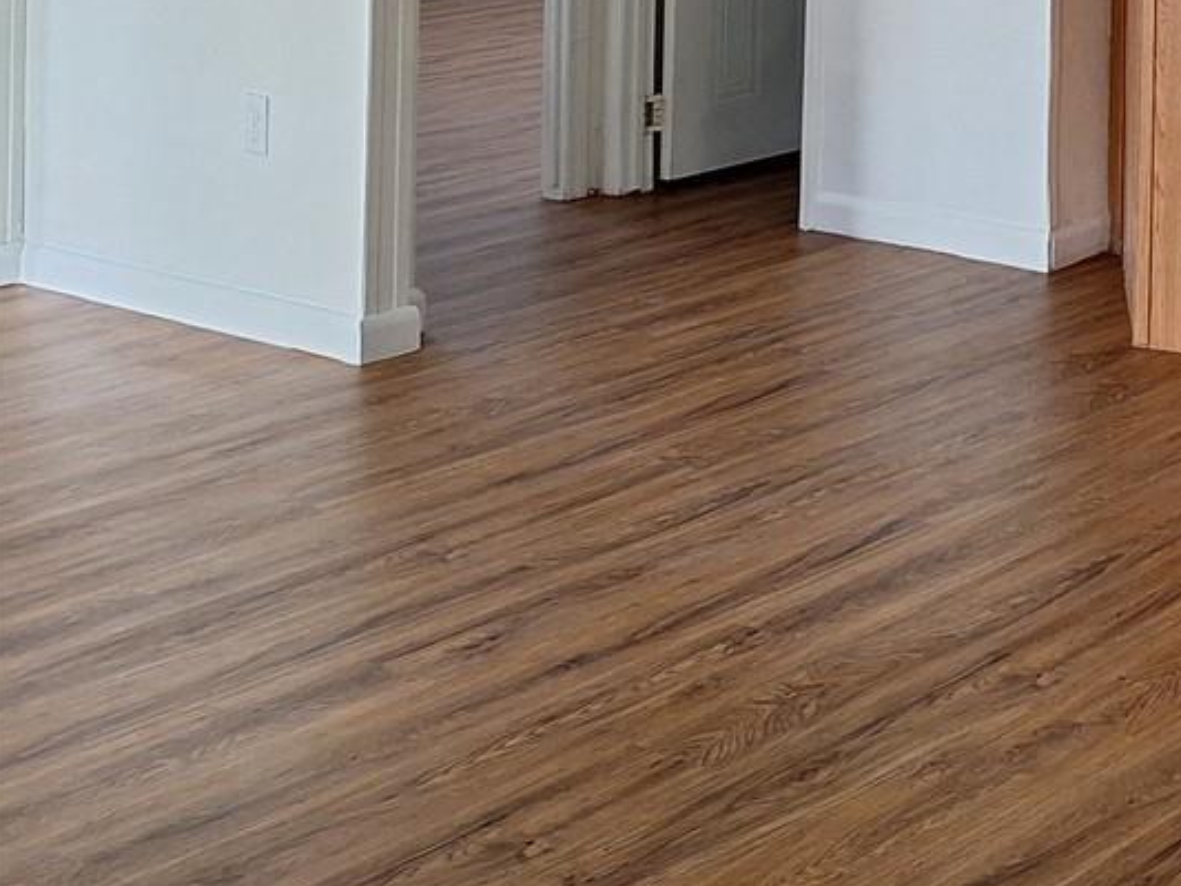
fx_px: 2355
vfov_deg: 18.9
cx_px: 1764
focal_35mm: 69
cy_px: -419
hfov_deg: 22.9
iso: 125
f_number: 1.8
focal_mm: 5.54
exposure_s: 1/40
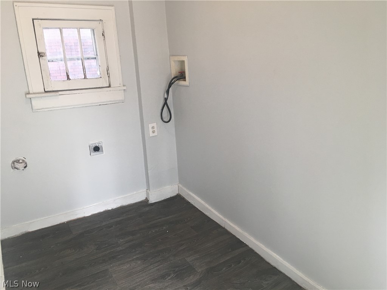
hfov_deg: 61.7
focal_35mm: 29
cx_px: 194
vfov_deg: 48.2
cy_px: 145
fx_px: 324
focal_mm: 4.15
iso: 25
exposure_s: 1/30
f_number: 2.2
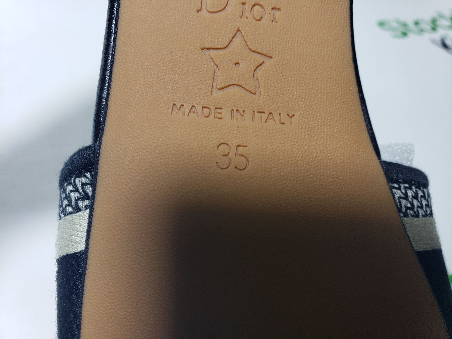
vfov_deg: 53.1
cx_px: 226
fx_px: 339
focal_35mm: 26
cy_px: 170
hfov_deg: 67.3
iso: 50
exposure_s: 1/115
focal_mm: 4.3
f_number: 2.4
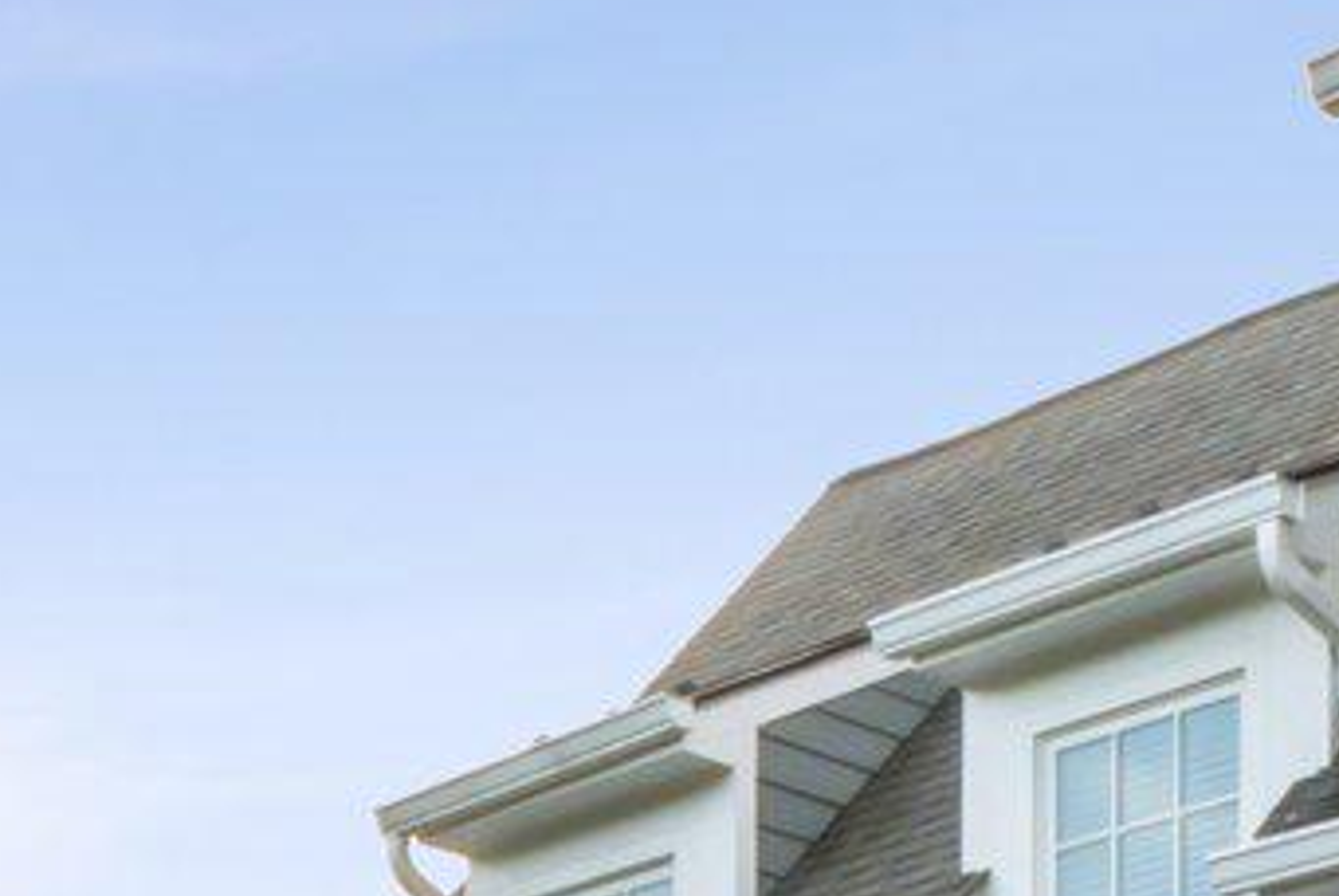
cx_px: 597
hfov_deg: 22.6
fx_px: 3350
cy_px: 2116
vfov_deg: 12.3
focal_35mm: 90
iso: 250
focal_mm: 10
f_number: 22
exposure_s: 1/13
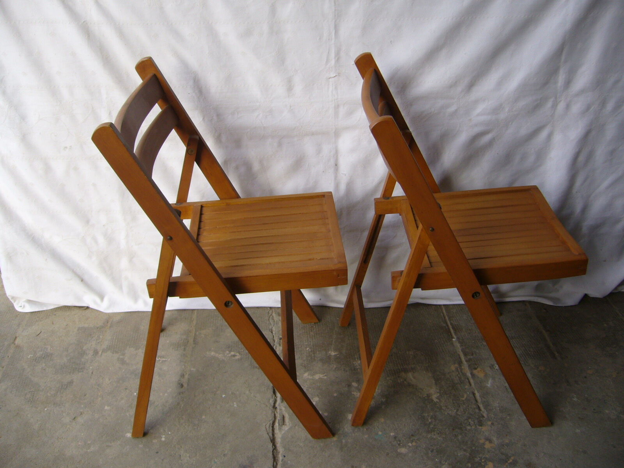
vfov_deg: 40.7
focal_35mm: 35
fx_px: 631
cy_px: 234
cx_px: 312
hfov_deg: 52.6
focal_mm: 5.8
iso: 80
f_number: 2.8
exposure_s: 1/80
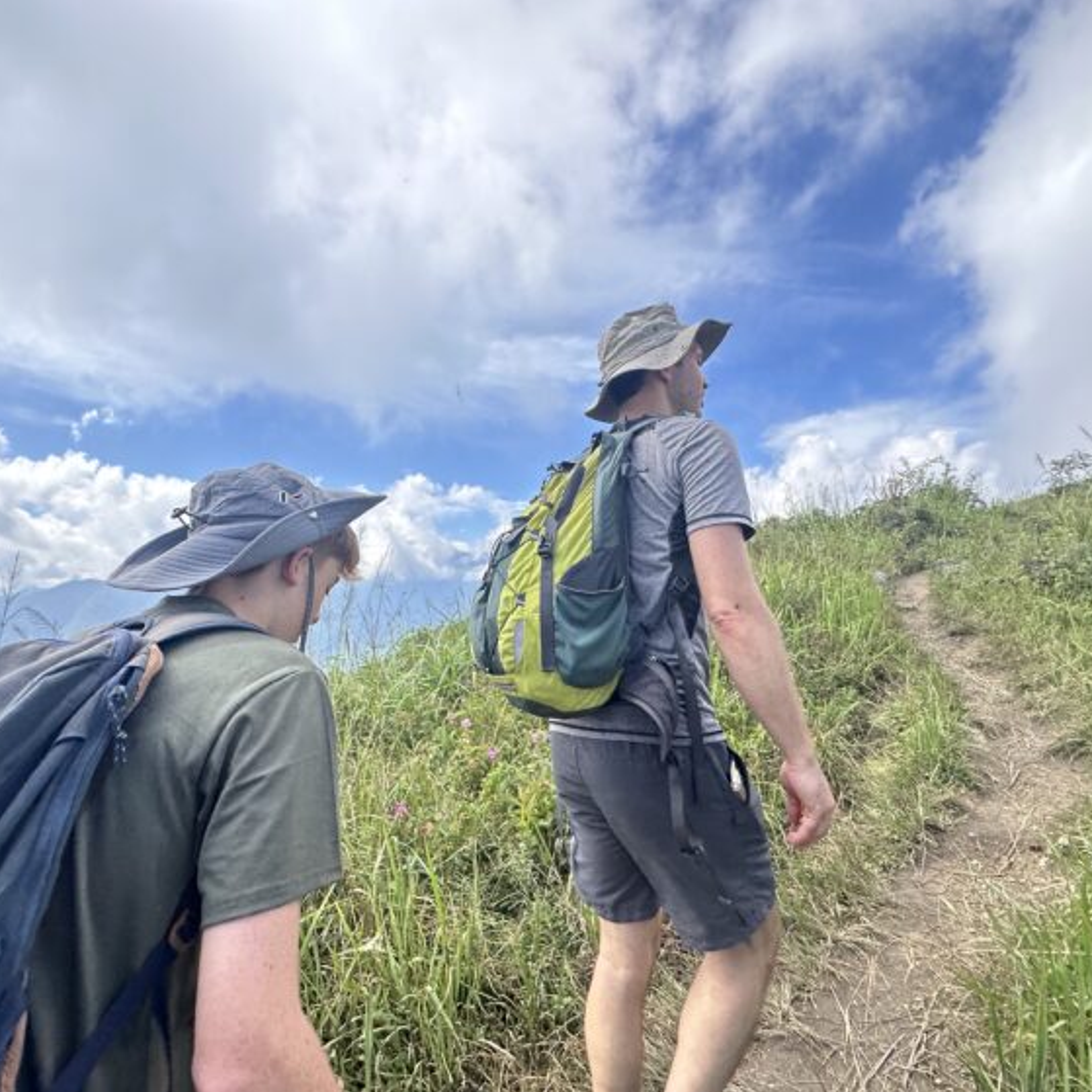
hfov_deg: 83.9
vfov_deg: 83.9
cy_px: 561
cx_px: 520
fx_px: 607
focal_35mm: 17
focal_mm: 2.22
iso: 50
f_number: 2.2
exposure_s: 1/769
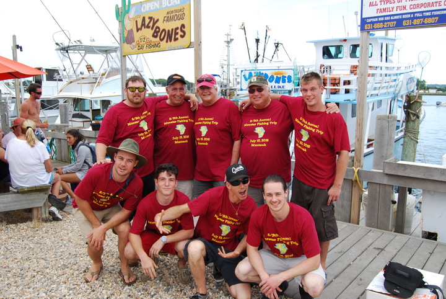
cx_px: 223
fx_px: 372
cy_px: 150
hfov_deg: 61.9
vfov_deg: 43.7
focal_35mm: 30
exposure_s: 1/125
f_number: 5.6
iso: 160
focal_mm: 20
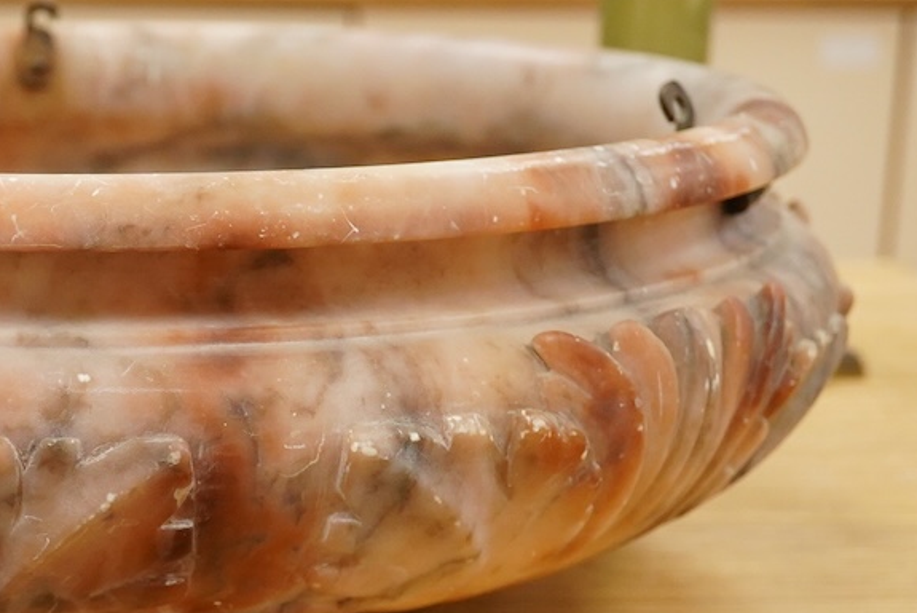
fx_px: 2243
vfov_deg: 15.5
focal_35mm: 88
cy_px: 409
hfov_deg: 22.5
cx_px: 77
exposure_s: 1/160
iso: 2500
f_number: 8
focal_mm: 30
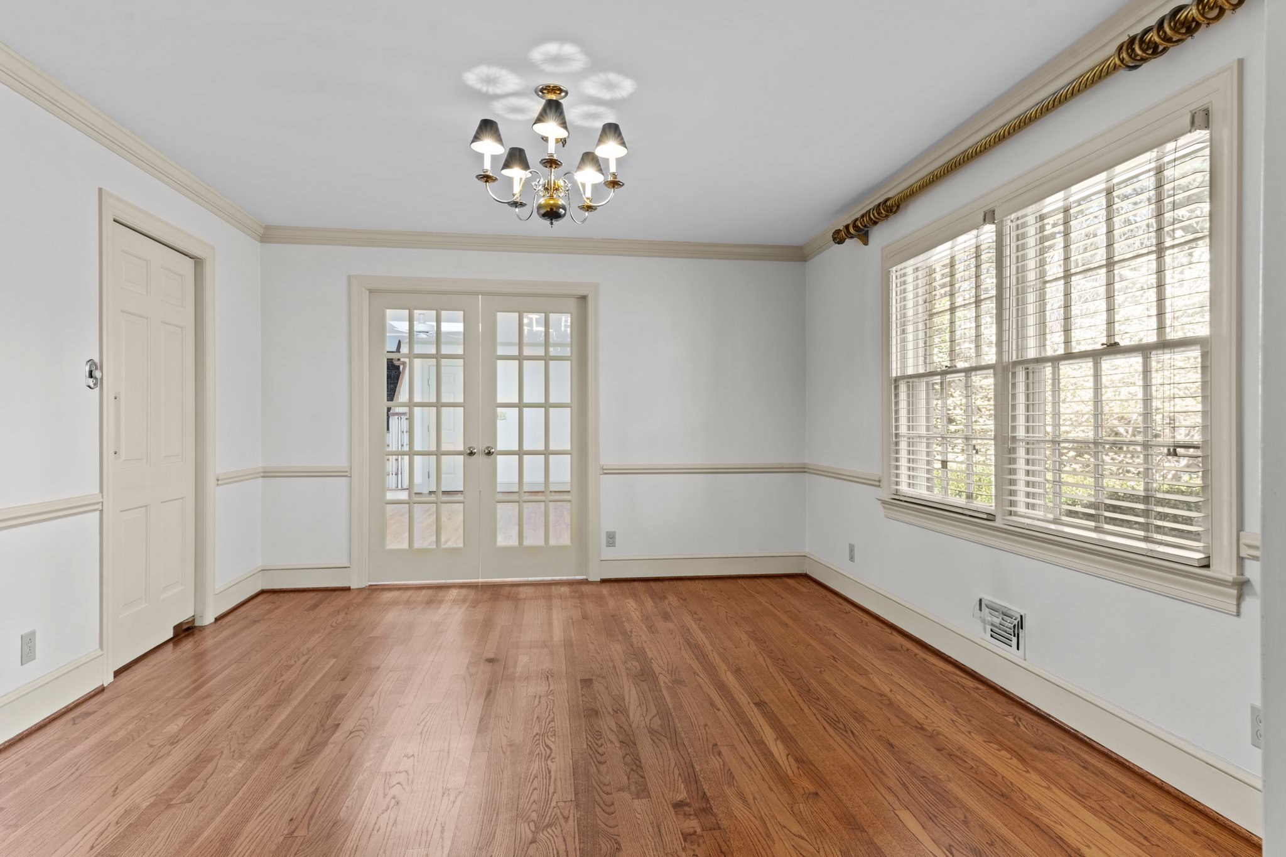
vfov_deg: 61.9
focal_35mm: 20
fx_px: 714
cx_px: 643
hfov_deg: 84.0
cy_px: 428
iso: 400
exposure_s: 1/2
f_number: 7.1
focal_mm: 20
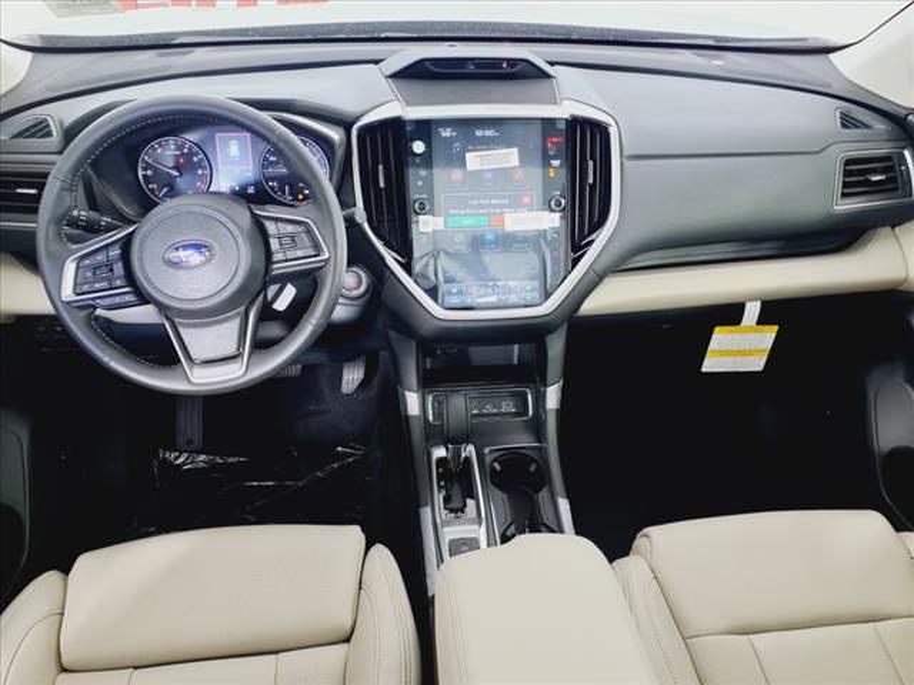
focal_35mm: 27
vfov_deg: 51.4
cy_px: 342
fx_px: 713
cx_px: 457
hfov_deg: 65.3
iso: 100
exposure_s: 1/40
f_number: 1.9
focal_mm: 3.58
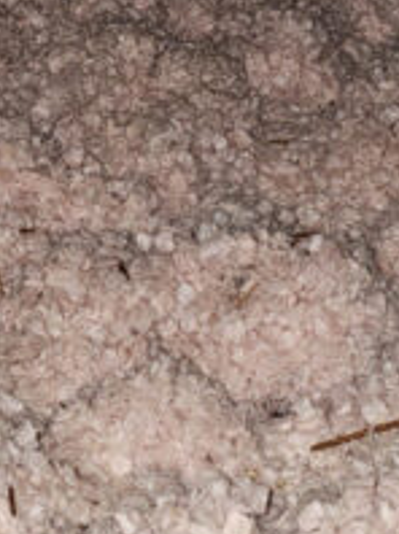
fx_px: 1833
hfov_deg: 12.4
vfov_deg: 15.9
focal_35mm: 119
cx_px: 84
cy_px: -119
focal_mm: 6.3
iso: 125
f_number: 1.7
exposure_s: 1/13
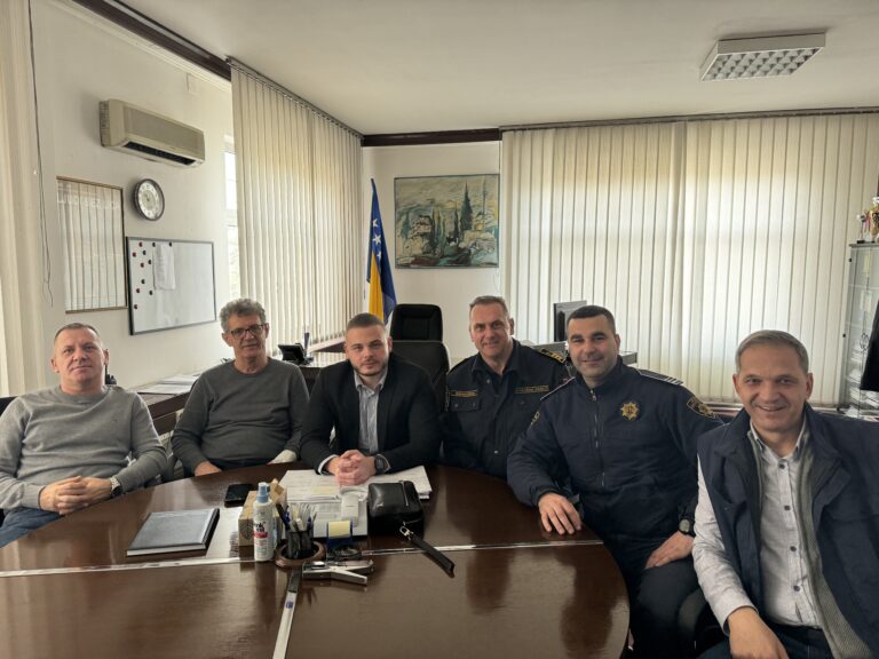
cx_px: 440
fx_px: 609
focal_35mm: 24
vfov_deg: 56.8
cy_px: 330
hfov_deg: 71.6
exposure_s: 1/114
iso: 200
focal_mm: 6.86
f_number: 1.78
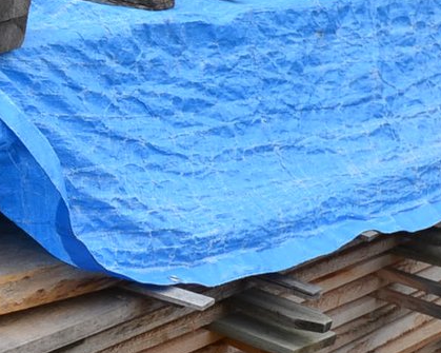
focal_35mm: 115
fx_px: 1501
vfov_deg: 13.3
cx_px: -108
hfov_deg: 16.0
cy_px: 289
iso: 110
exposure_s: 1/250
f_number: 8
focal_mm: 20
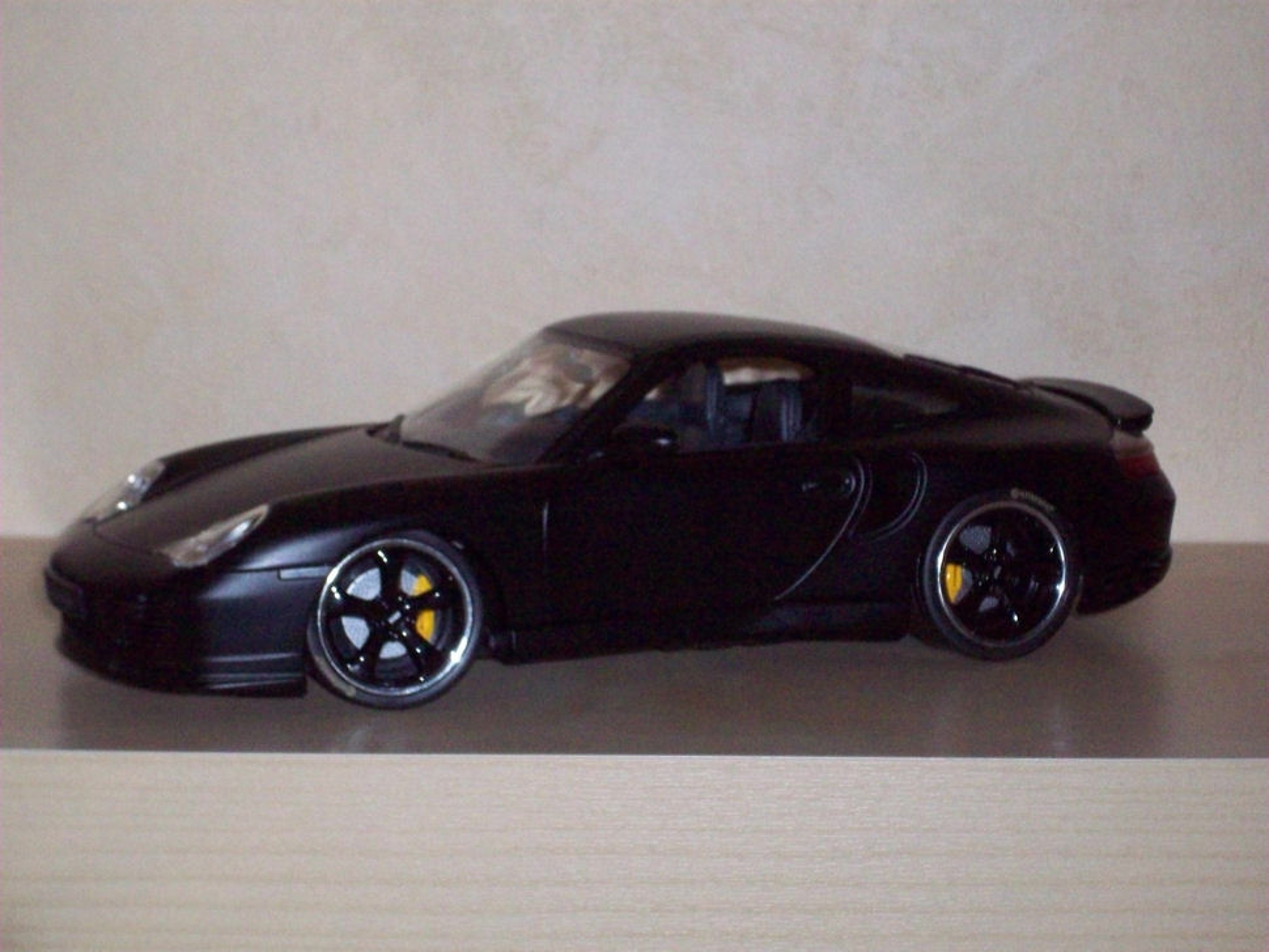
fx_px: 4070
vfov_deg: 13.3
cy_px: 476
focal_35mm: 111
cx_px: 634
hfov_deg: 17.7
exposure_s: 1/257
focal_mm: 18.6
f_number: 5.2
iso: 400
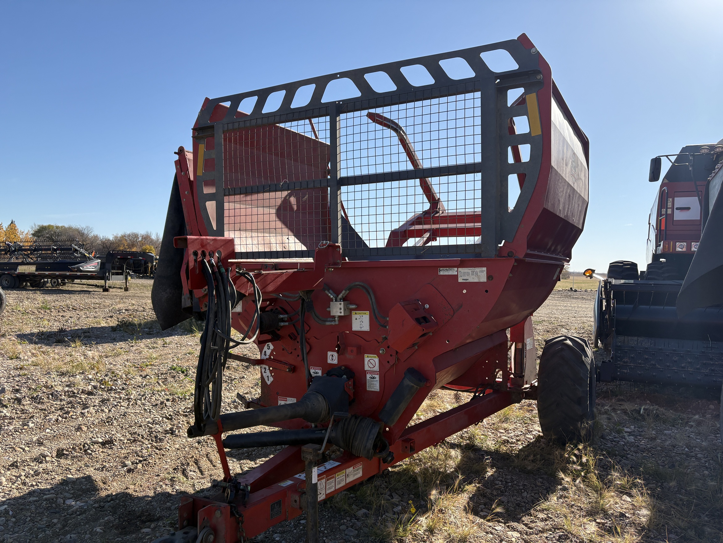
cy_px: 272
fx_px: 543
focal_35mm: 26
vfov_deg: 53.1
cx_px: 362
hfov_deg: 67.3
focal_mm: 5.96
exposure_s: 1/3125
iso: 50
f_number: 1.6
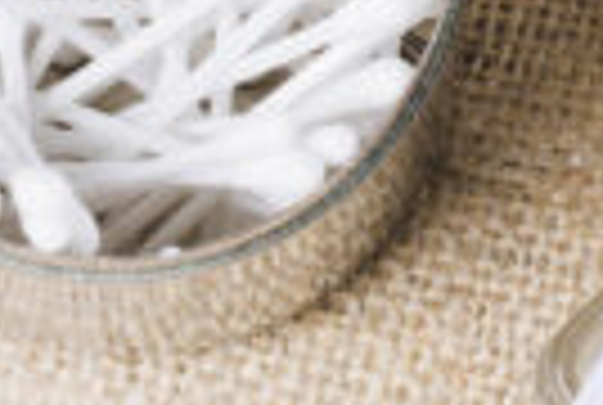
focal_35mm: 400
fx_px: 6712
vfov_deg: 3.4
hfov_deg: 5.1
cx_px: 432
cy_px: -574
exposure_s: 1/200
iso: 400
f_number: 7.1
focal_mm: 35
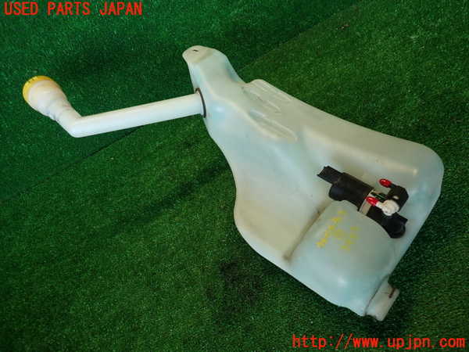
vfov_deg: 54.9
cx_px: 234
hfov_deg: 69.4
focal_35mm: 25
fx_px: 339
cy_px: 176
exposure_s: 1/60
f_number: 2
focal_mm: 4.5
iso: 125
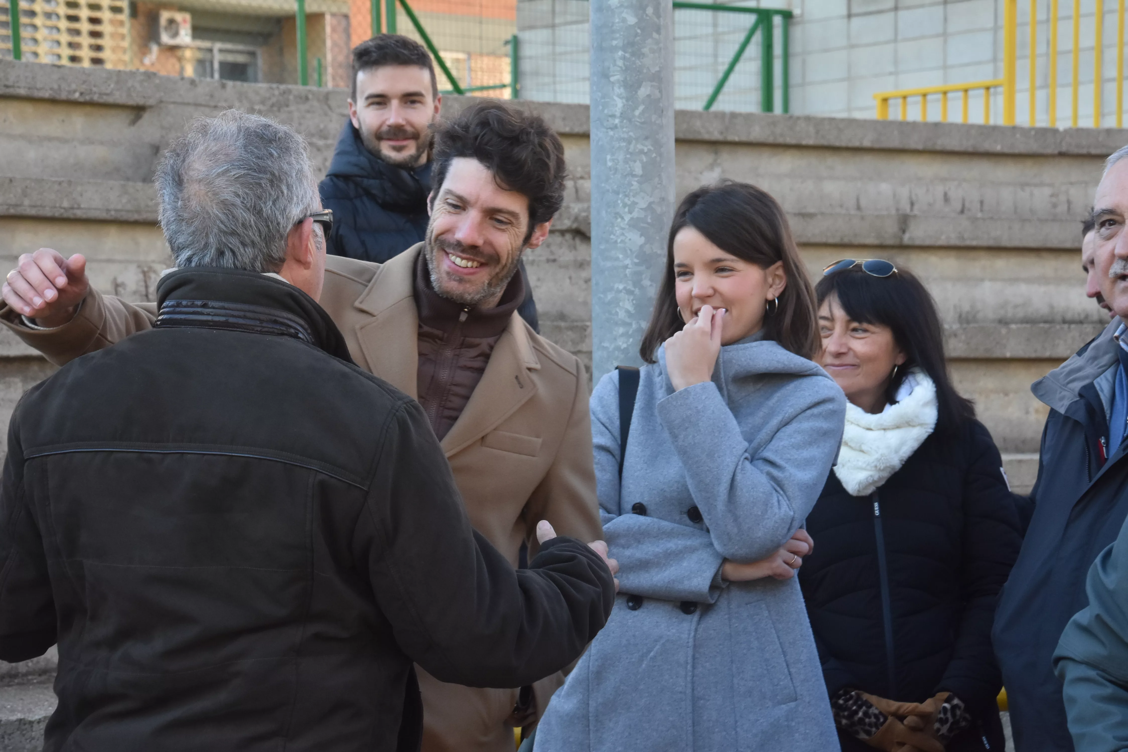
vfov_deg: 11.7
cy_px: 376
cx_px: 564
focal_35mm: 117
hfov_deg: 17.5
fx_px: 3667
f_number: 8
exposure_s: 1/250
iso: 800
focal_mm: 78
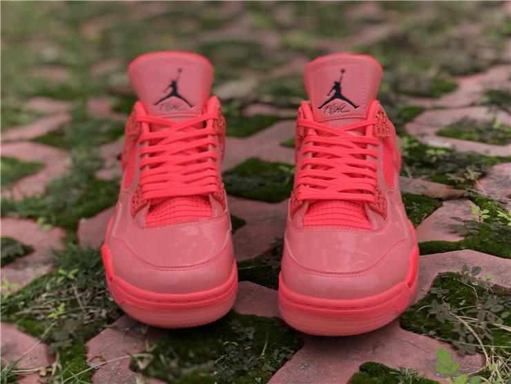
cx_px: 256
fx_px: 768
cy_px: 192
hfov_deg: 36.8
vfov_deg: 28.0
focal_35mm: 52
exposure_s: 1/397
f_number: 2.4
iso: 16
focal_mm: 6
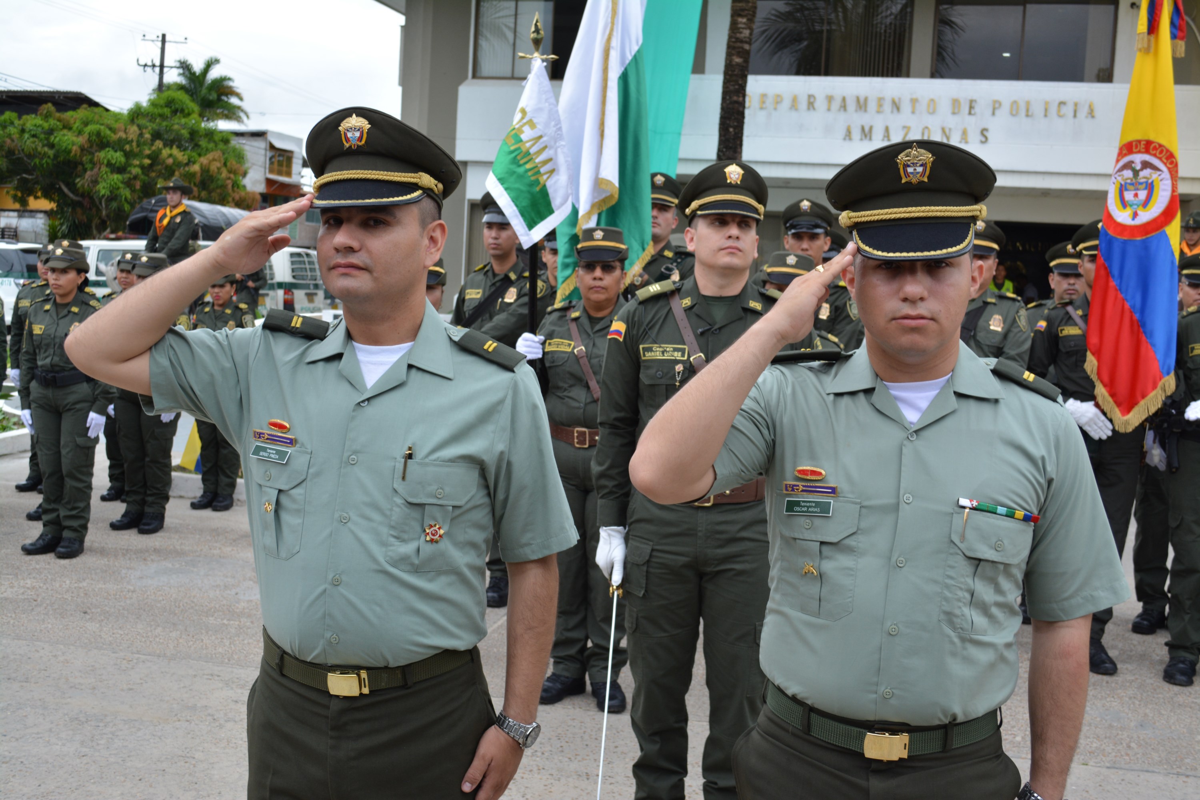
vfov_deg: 34.2
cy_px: 400
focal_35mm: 39
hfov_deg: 49.6
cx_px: 600
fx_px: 1300
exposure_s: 1/160
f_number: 6.3
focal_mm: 26
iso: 200
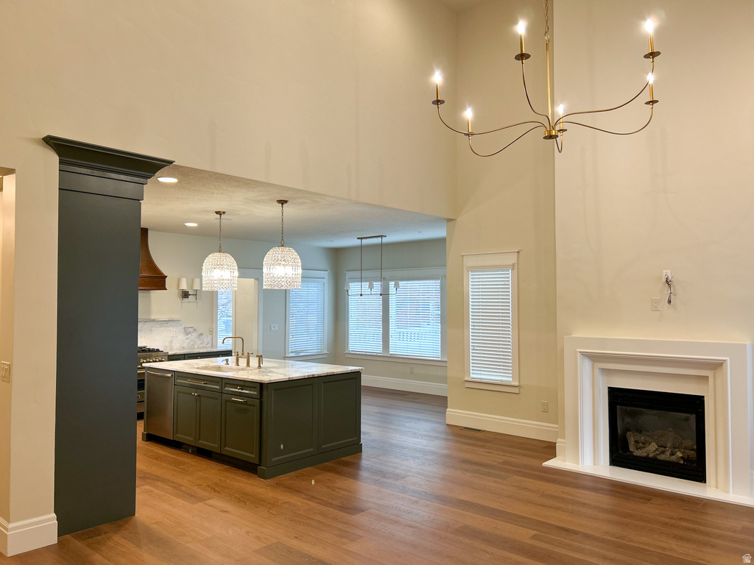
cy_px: 282
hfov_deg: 67.3
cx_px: 377
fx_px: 566
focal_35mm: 26
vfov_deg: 53.1
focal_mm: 5.7
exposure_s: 1/60
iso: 80
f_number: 1.5
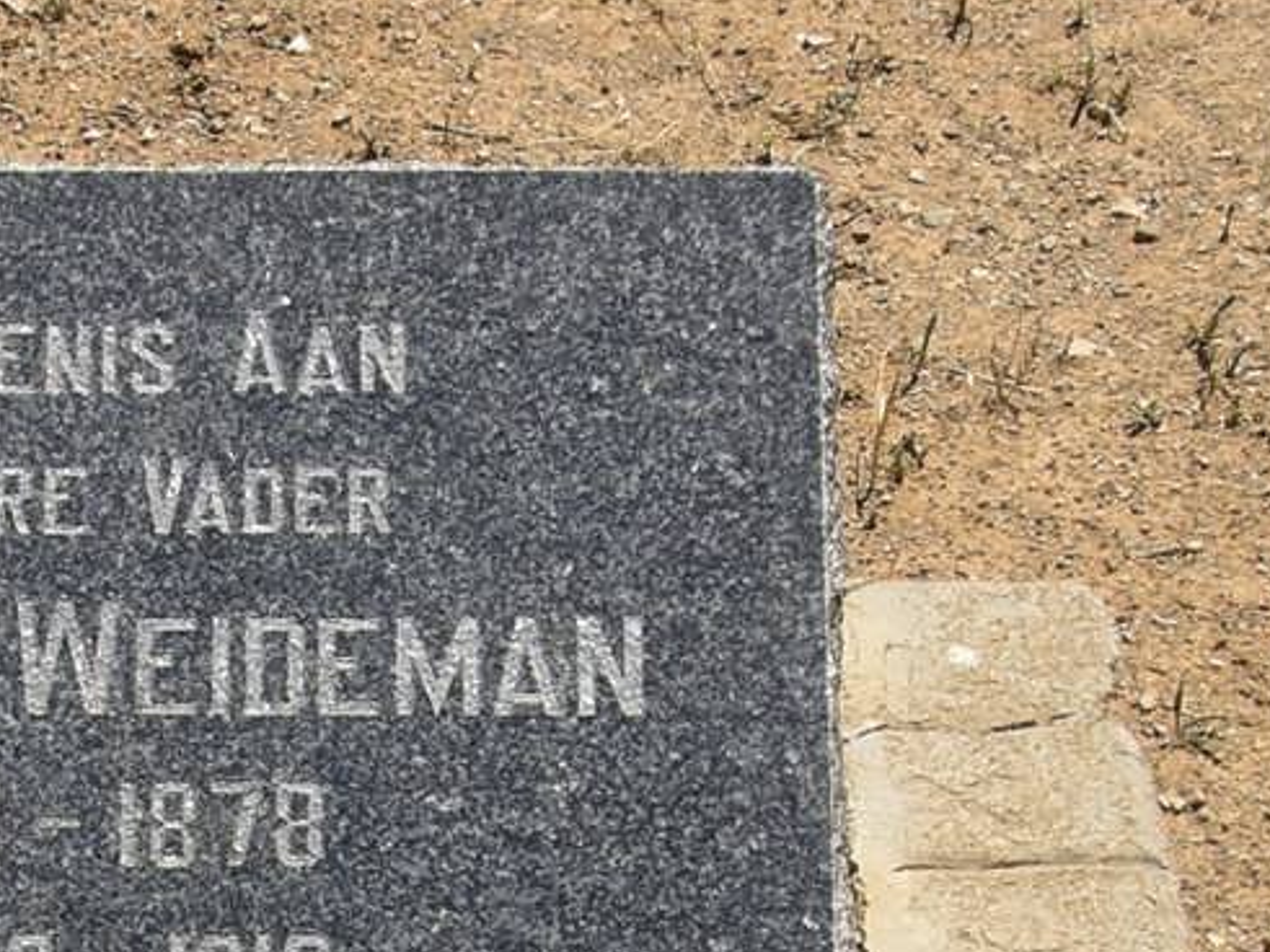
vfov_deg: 9.3
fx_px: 5832
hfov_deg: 12.3
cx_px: 39
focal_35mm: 159
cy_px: 851
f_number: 5.2
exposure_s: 1/320
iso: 50
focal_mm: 10
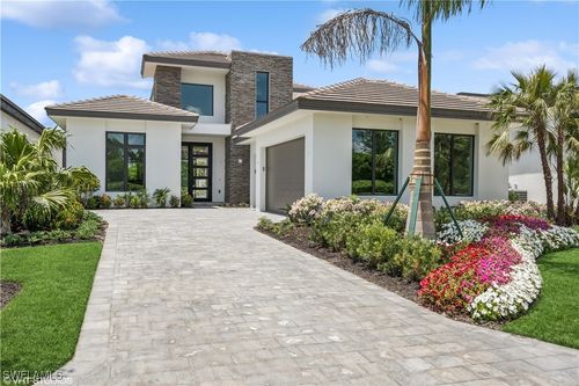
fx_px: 466
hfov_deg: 63.7
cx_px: 290
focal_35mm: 29
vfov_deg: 44.9
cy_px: 193
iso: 200
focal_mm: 29
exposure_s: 1/500
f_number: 8
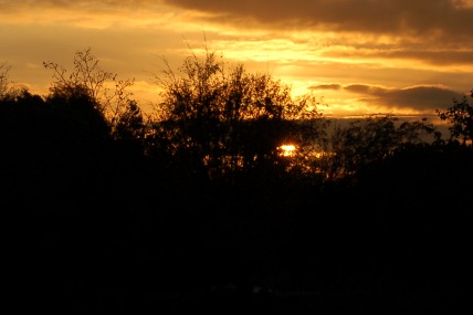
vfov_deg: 8.4
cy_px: 35
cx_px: 163
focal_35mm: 162
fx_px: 2127
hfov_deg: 12.7
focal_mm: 55
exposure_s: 1/500
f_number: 16
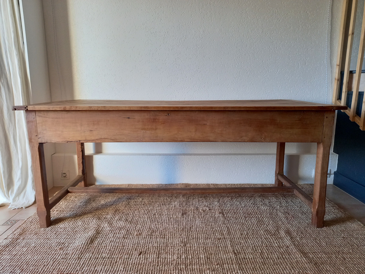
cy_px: 137
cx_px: 182
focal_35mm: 25
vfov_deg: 54.9
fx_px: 264
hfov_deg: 69.4
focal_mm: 4.6
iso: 160
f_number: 2
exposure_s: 1/50
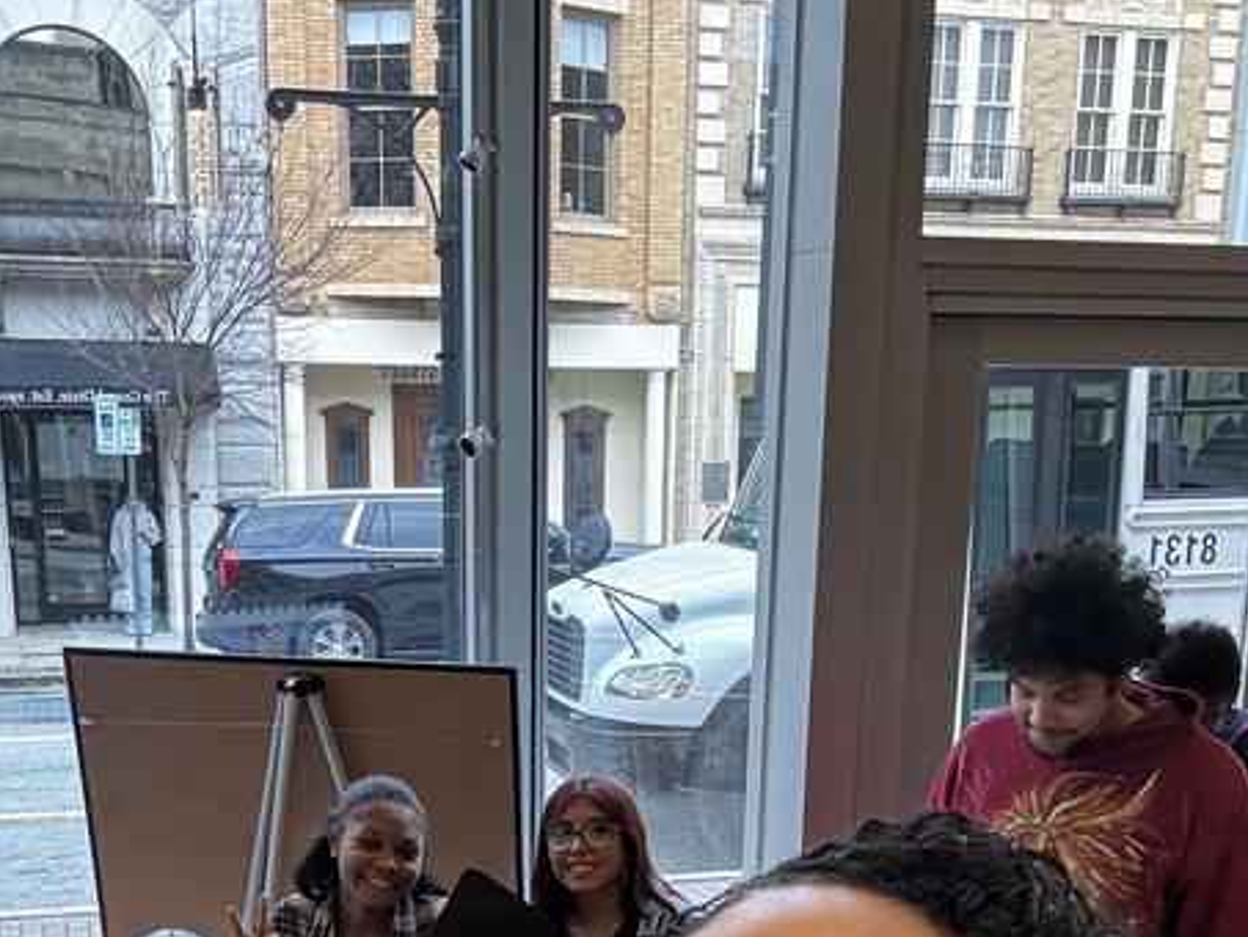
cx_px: 504
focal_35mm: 52
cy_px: 989
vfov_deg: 26.2
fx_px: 1875
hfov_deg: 36.7
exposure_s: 1/60
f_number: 1.9
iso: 80
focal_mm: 2.69
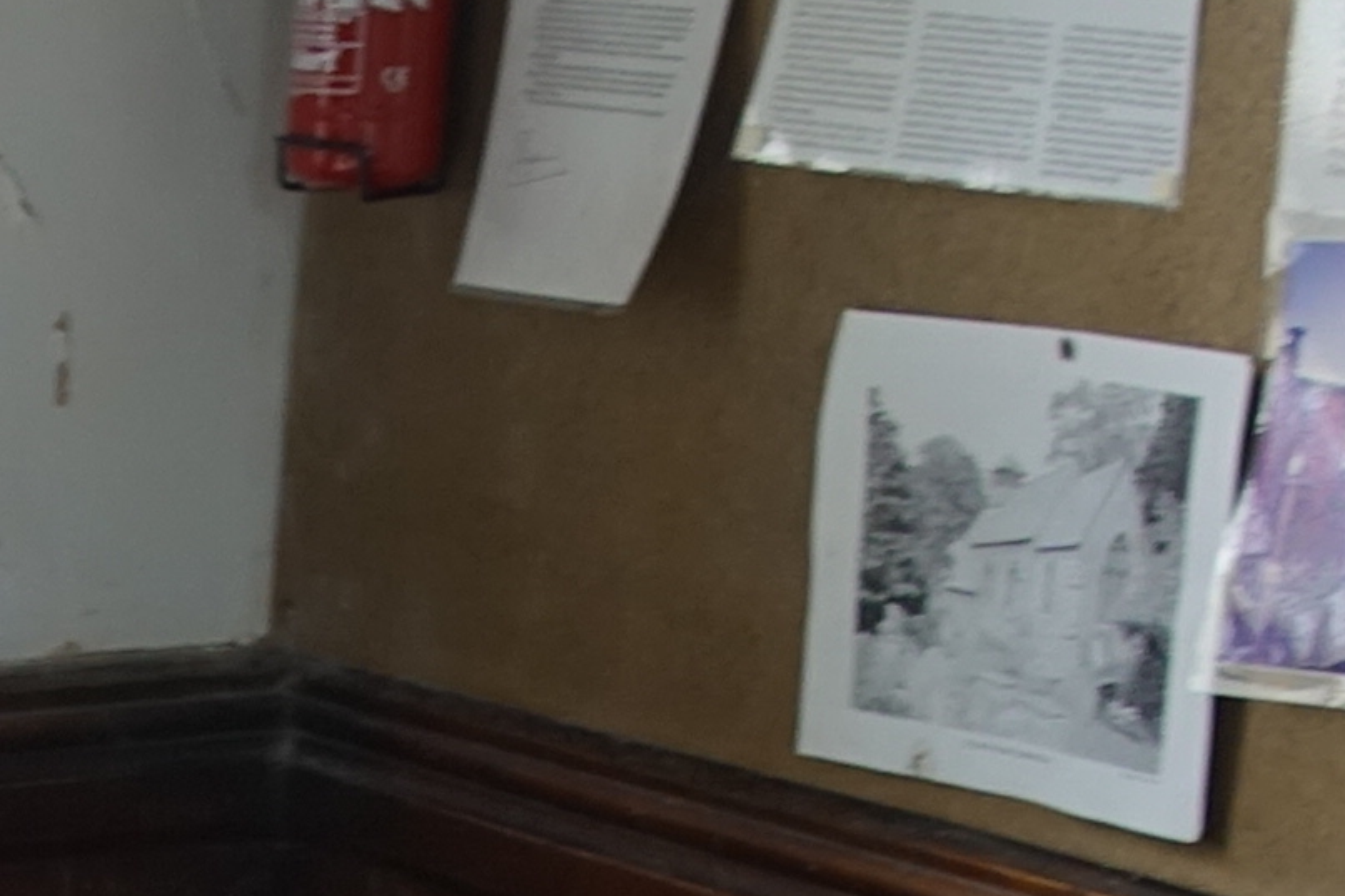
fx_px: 6088
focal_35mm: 163
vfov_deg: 7.8
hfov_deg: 11.6
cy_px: 2114
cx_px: -1121
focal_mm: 8.8
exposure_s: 1/30
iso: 125
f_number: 2.5
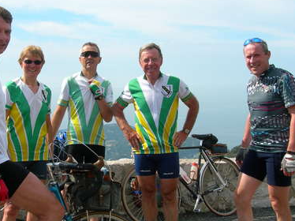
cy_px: 103
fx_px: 520
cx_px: 126
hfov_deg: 31.7
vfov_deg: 24.0
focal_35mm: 61
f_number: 4.8
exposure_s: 1/467
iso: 50
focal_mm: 7.8
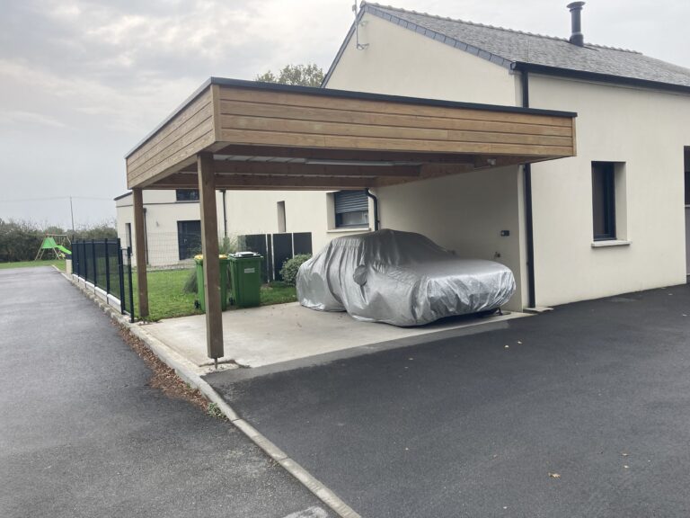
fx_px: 558
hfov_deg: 63.4
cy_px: 259
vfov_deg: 49.7
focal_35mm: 28
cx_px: 345
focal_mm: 3.99
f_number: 1.8
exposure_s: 1/296
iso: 20
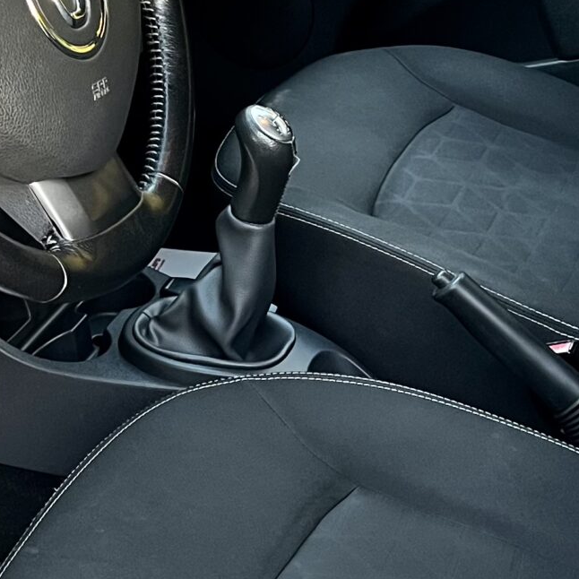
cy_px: 393
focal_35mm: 91
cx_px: 279
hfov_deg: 19.1
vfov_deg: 19.0
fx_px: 1722
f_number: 1.5
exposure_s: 1/60
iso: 320
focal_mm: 5.7
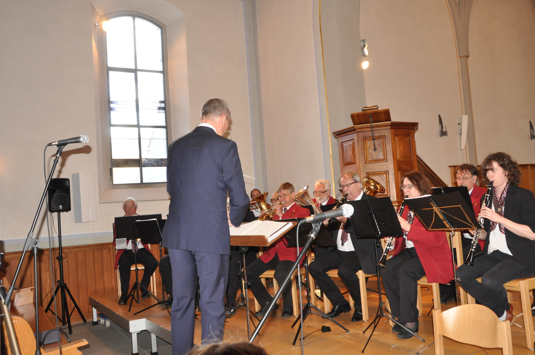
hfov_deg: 62.0
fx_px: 445
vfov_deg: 43.5
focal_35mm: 30
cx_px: 268
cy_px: 178
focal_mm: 20
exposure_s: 1/30
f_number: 9
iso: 1000
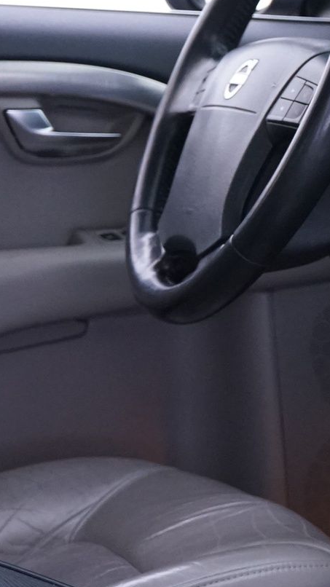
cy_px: 315
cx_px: 733
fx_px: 2880
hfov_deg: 6.3
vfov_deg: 11.6
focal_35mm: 185
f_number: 6.3
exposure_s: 1/10
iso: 2500
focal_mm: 57
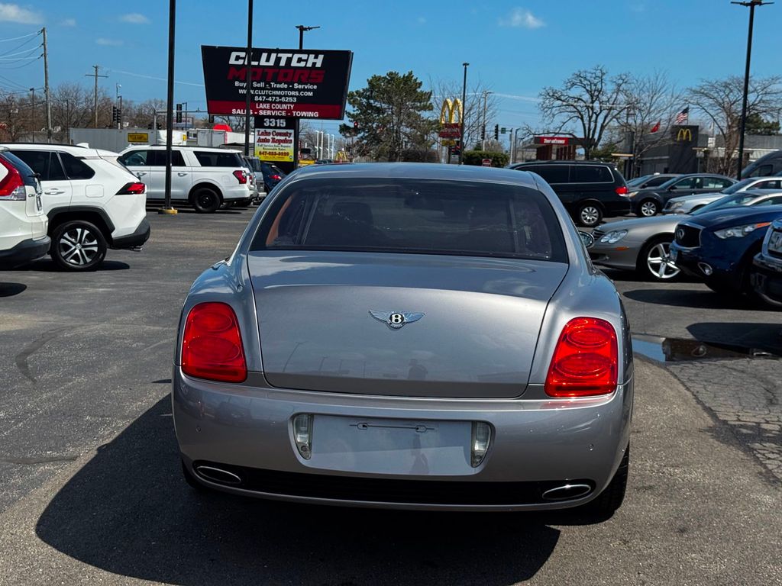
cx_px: 391
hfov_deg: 39.7
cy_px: 293
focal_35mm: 48
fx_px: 1084
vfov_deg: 30.3
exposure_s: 1/4608
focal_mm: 6.76
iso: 64
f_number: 1.78
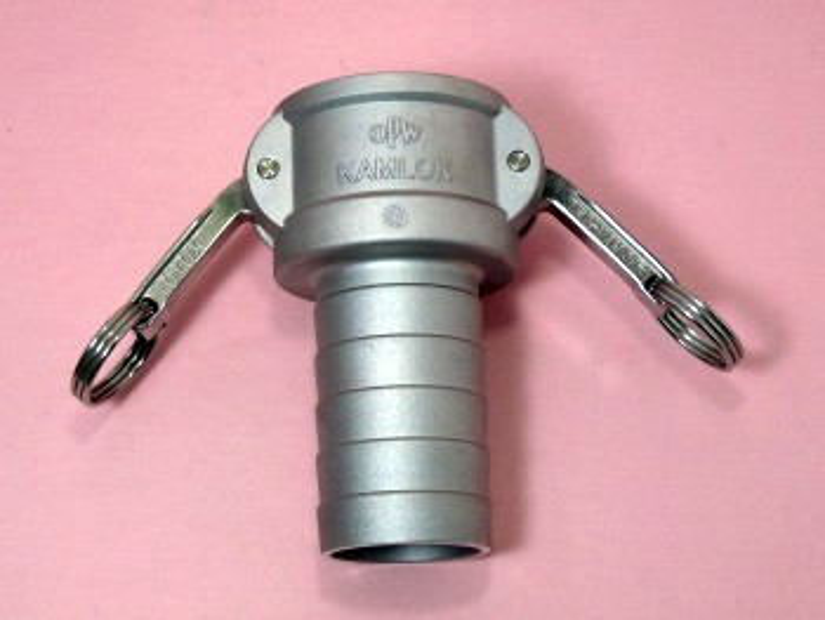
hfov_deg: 30.7
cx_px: 412
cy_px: 310
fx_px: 1503
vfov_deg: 23.3
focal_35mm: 63
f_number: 3.2
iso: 100
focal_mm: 11.1
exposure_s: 1/100
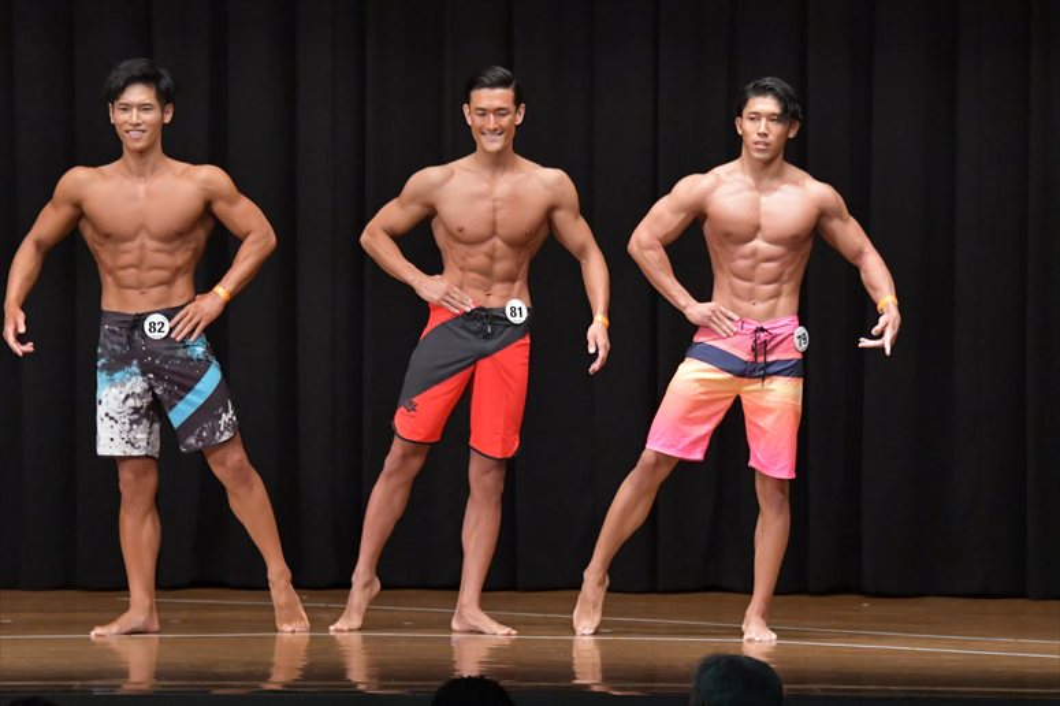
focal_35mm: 217
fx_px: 6386
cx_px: 530
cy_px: 353
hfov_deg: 9.5
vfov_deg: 6.3
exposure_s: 1/400
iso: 6400
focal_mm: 145
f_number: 5.6
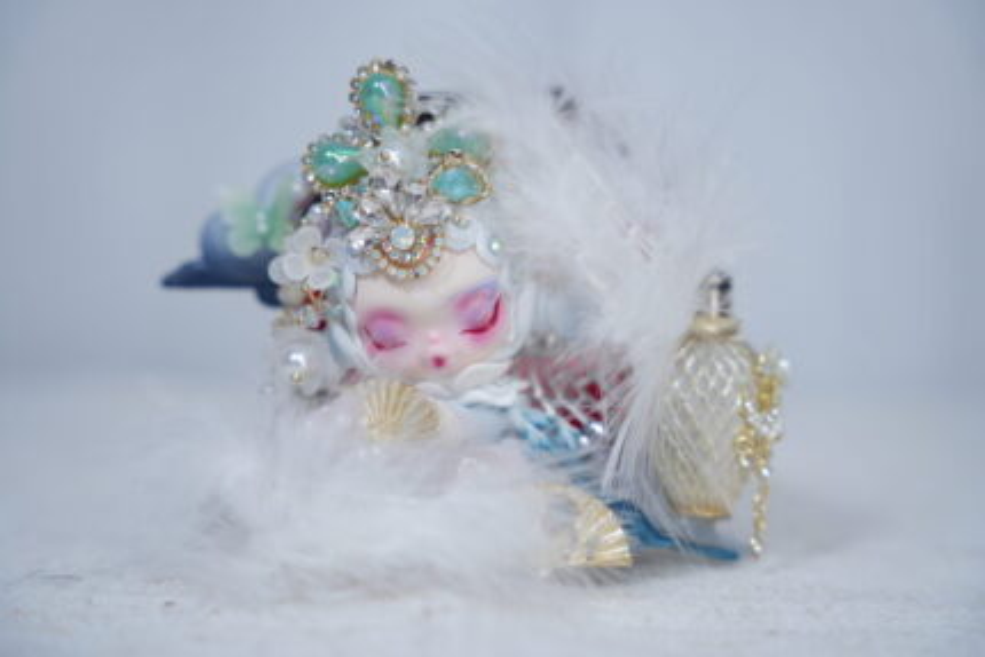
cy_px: 328
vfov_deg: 20.1
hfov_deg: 29.8
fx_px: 1850
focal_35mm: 68
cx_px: 492
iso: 640
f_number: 4
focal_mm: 67.6
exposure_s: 1/200
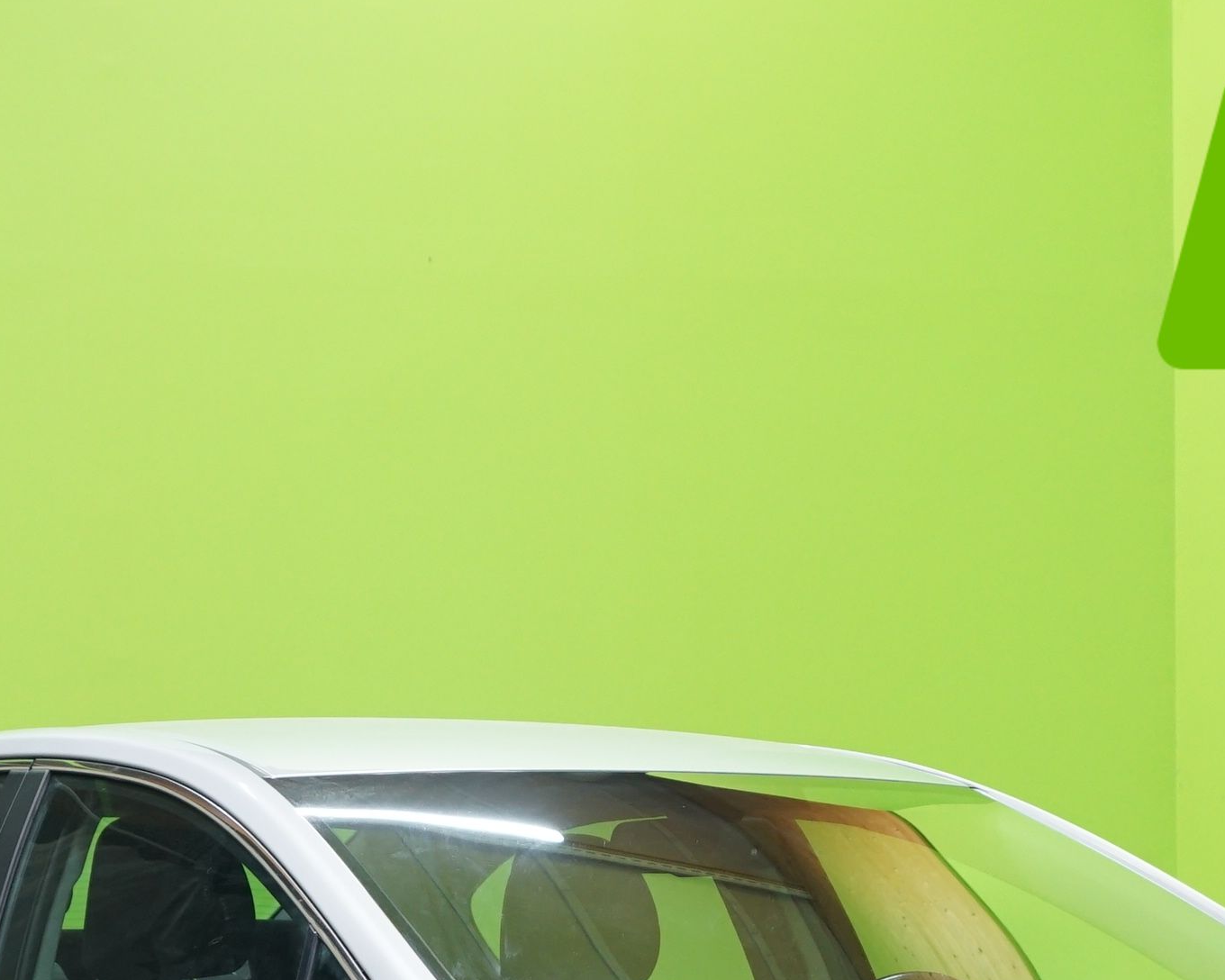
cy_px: 1133
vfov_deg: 10.6
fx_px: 5221
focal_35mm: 144
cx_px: 712
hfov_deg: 13.4
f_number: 5
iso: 800
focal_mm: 53
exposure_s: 1/25
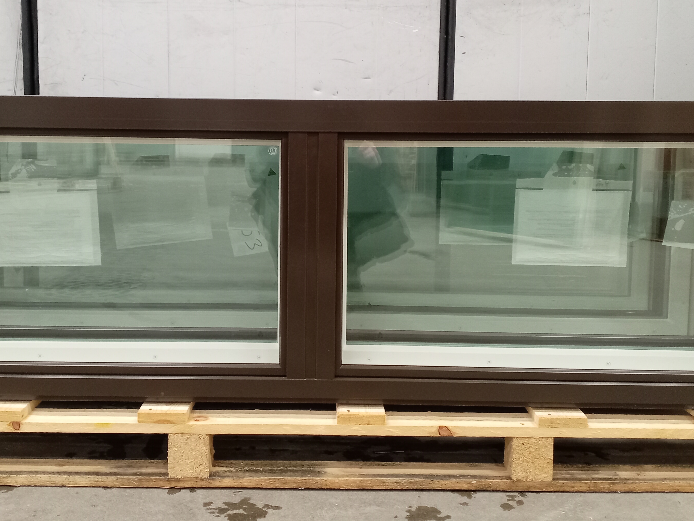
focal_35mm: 41
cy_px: 212
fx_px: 822
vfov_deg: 35.0
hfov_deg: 45.7
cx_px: 315
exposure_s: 1/20
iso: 1472
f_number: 1.8
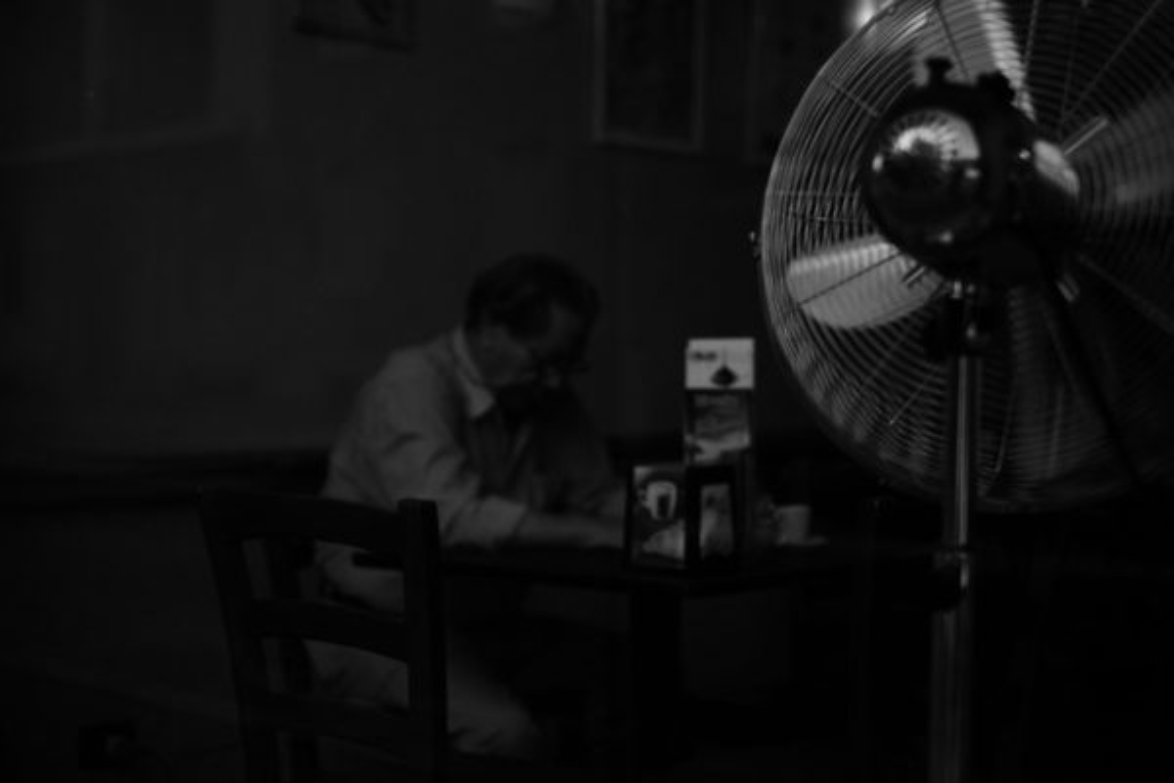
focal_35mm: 53
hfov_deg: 37.5
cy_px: 392
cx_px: 587
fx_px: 1728
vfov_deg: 25.5
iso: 200
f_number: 1.4
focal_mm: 35
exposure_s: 1/4000
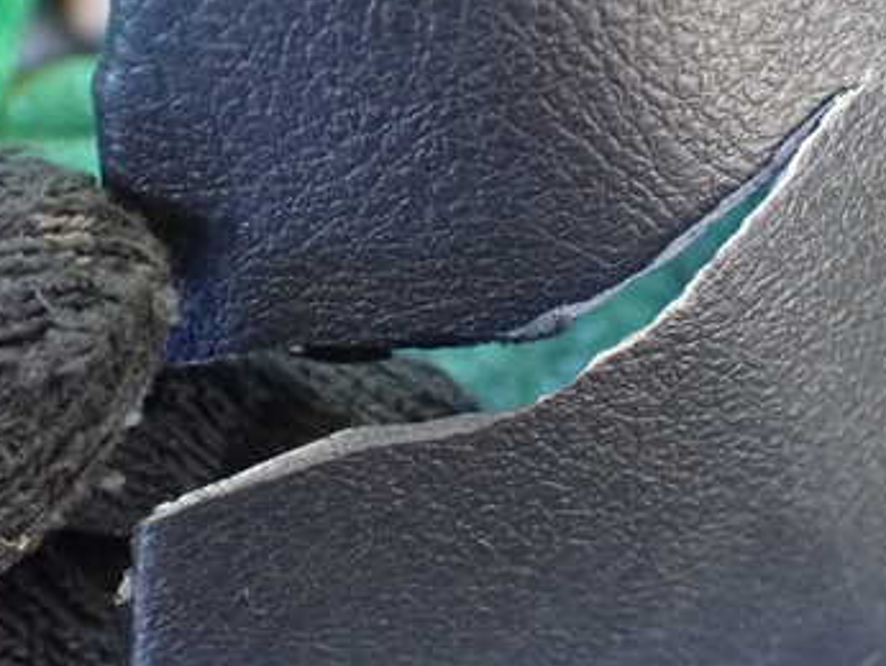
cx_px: 525
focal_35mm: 52
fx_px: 1332
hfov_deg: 36.7
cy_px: 220
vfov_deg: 27.9
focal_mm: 5.4
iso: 1250
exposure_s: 1/30
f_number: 2.3
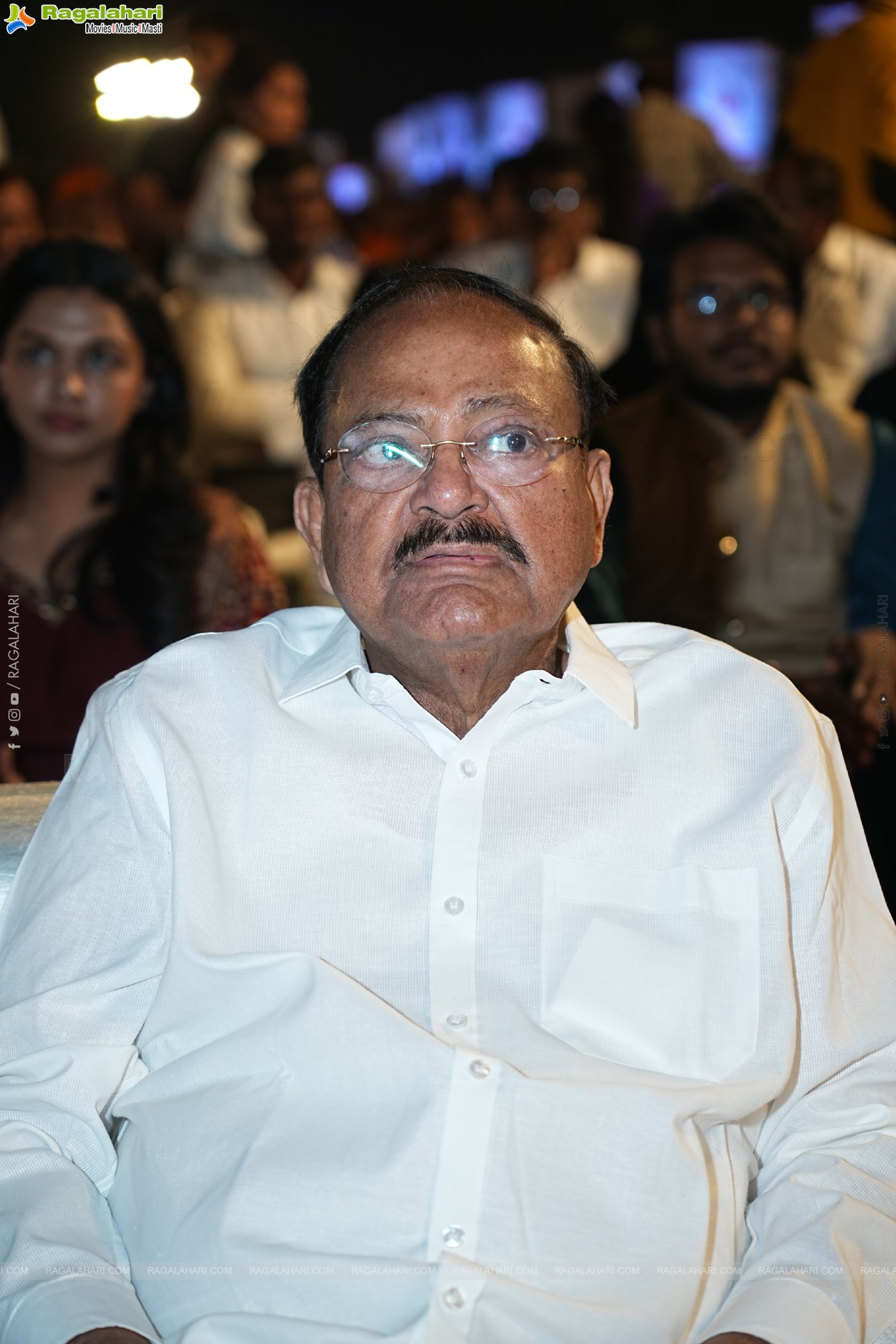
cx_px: 448
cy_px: 672
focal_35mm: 87
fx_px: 3248
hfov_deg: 15.7
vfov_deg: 23.4
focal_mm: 87
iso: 640
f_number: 4
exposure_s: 1/160
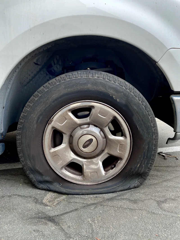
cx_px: 90
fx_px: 180
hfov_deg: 53.1
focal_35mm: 26
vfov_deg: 67.3
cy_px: 120
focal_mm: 4.25
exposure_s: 1/122
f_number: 1.8
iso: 40
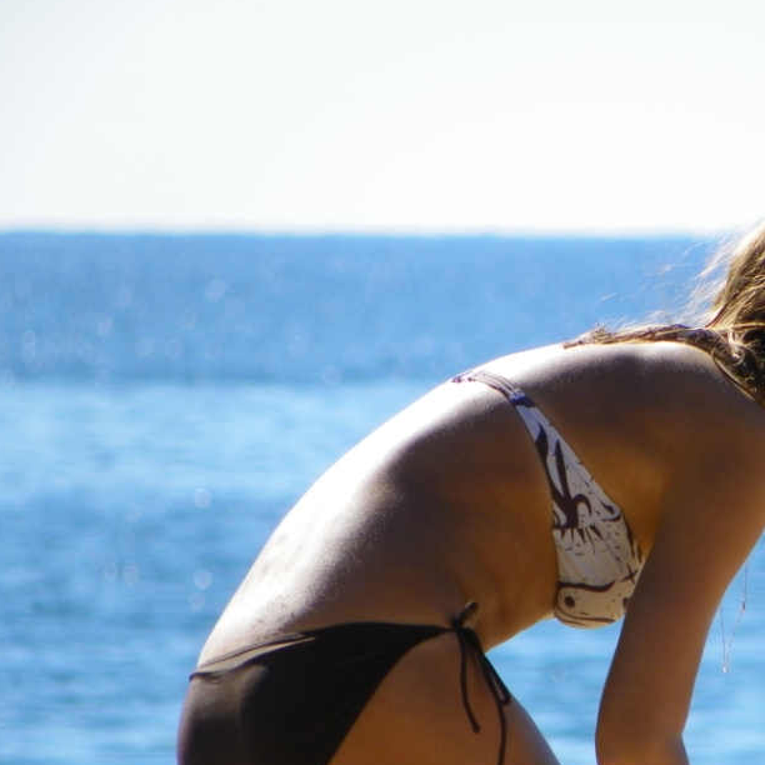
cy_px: 462
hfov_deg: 1.8
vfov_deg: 1.8
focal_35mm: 1000
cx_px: 595
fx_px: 25003
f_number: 5
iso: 64
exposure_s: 1/400
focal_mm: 119.6
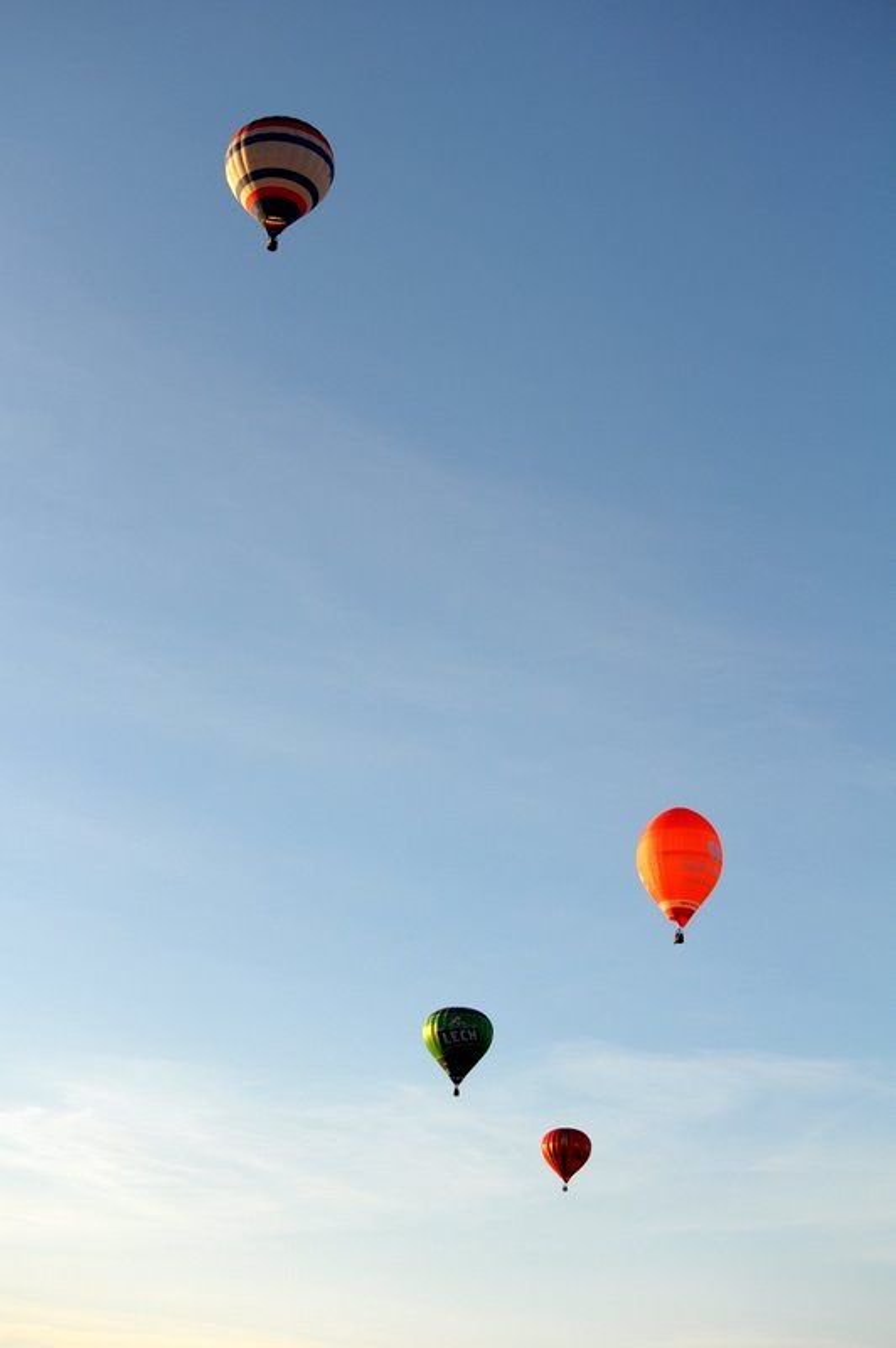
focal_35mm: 52
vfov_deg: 37.9
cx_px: 448
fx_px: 1963
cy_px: 674
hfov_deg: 25.7
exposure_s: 1/1600
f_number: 4
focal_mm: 35
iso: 200
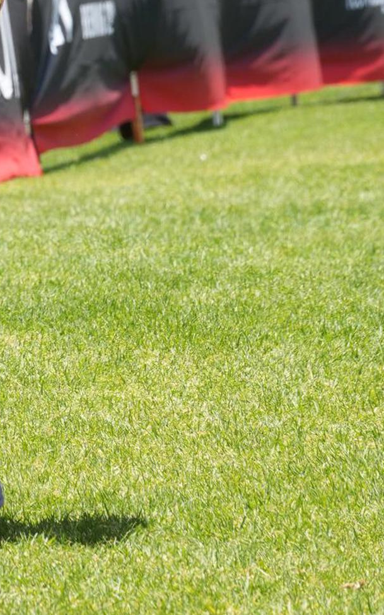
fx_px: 8409
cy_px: -94
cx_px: -93
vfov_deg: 4.2
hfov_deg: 2.6
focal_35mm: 502
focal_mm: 150
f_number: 8
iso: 400
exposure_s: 1/500
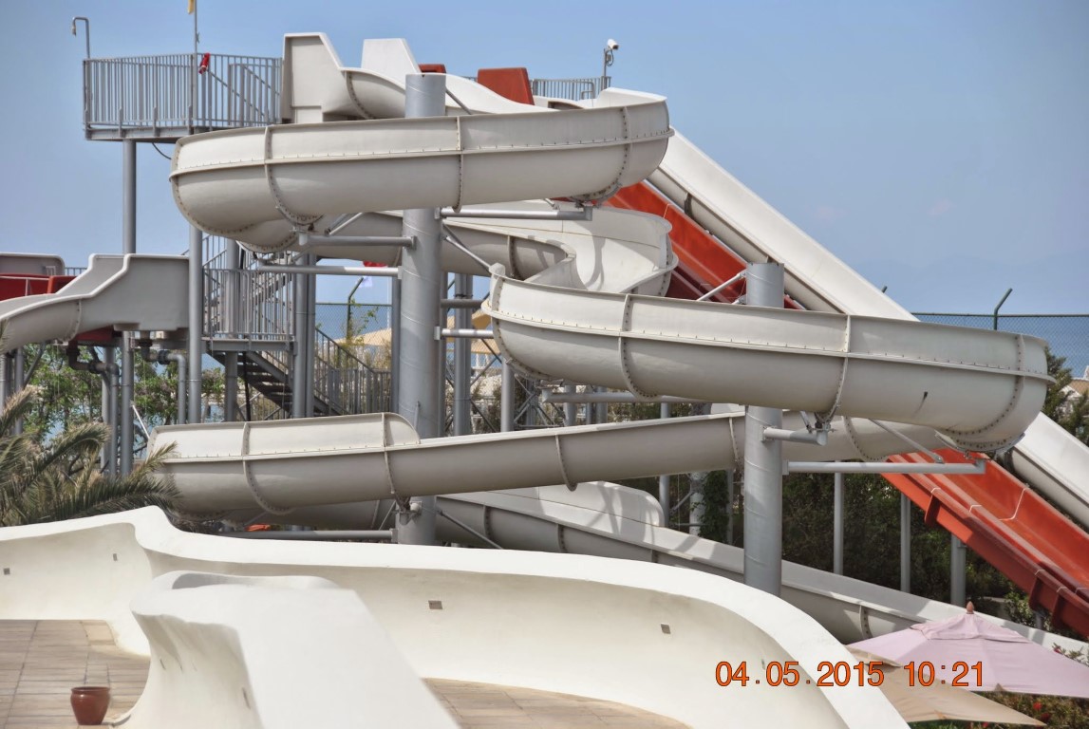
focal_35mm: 142
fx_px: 4316
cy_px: 364
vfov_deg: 9.7
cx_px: 544
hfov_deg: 14.4
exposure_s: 1/640
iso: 100
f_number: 6.3
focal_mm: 95
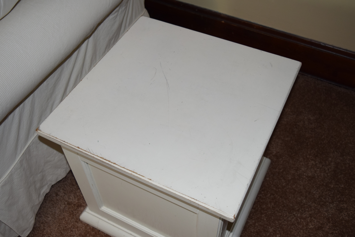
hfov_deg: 51.2
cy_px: 118
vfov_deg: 35.6
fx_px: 370
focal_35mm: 38
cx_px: 178
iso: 800
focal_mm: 25
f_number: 4
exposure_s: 1/60
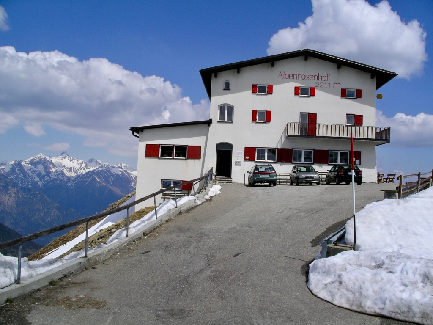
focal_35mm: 37
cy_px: 162
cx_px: 216
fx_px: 463
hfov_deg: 50.1
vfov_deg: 38.7
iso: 64
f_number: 6.5
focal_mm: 7.8
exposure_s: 1/800
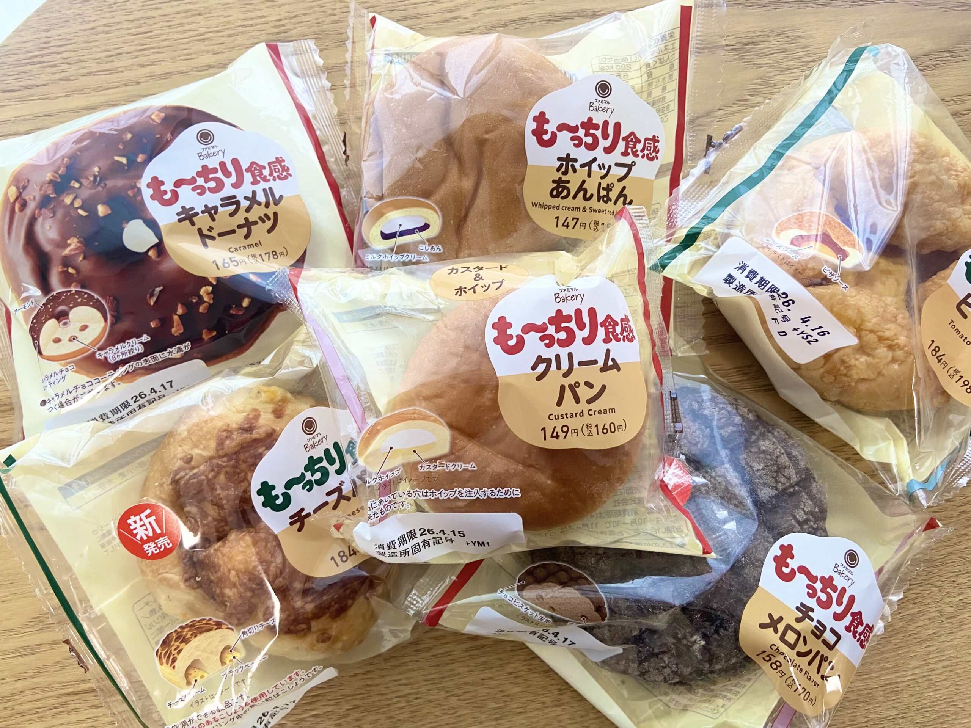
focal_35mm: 26
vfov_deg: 53.1
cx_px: 486
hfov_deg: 67.3
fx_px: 729
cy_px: 364
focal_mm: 4.25
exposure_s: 1/93
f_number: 1.8
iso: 125
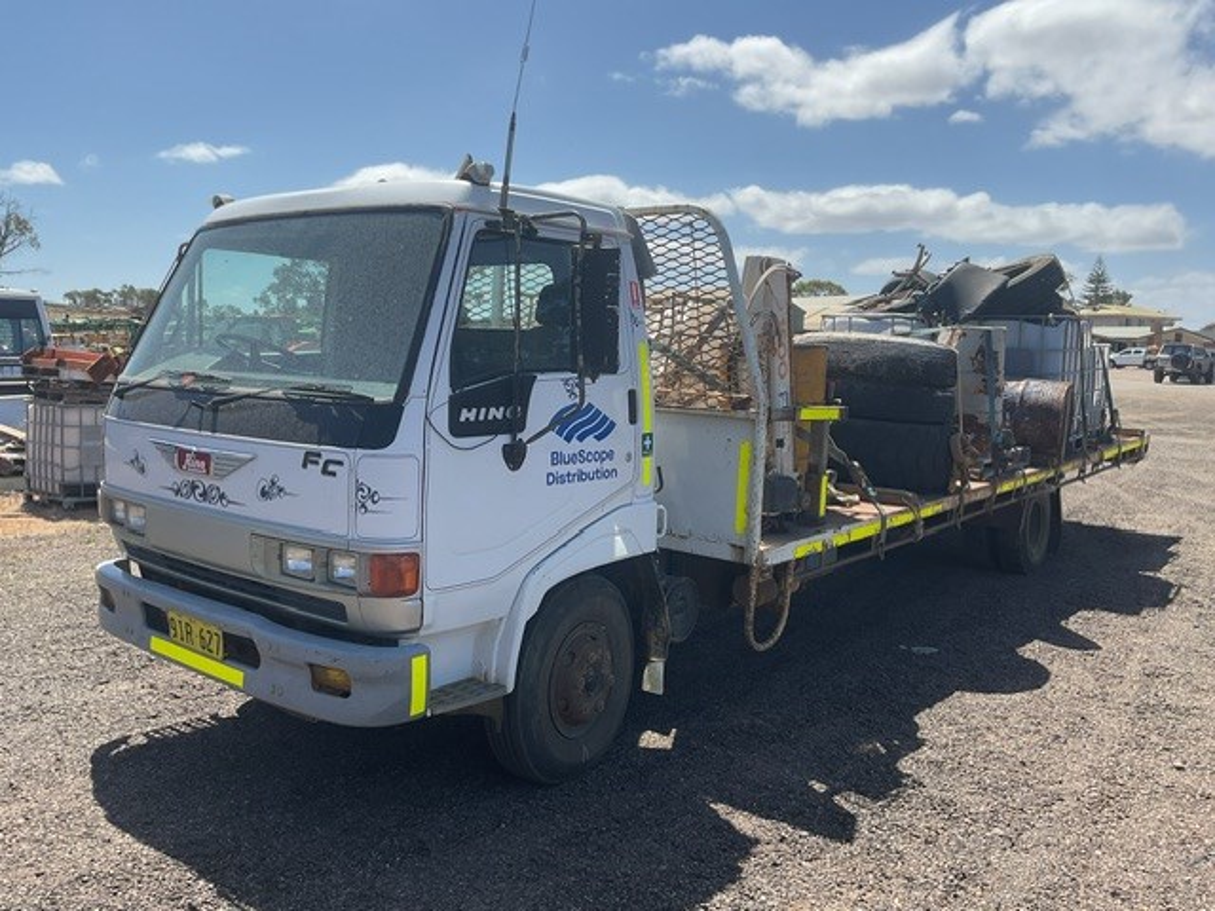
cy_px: 456
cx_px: 608
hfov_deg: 61.7
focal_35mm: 29
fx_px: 1018
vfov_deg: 48.2
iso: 16
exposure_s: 1/1786
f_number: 1.8
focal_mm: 3
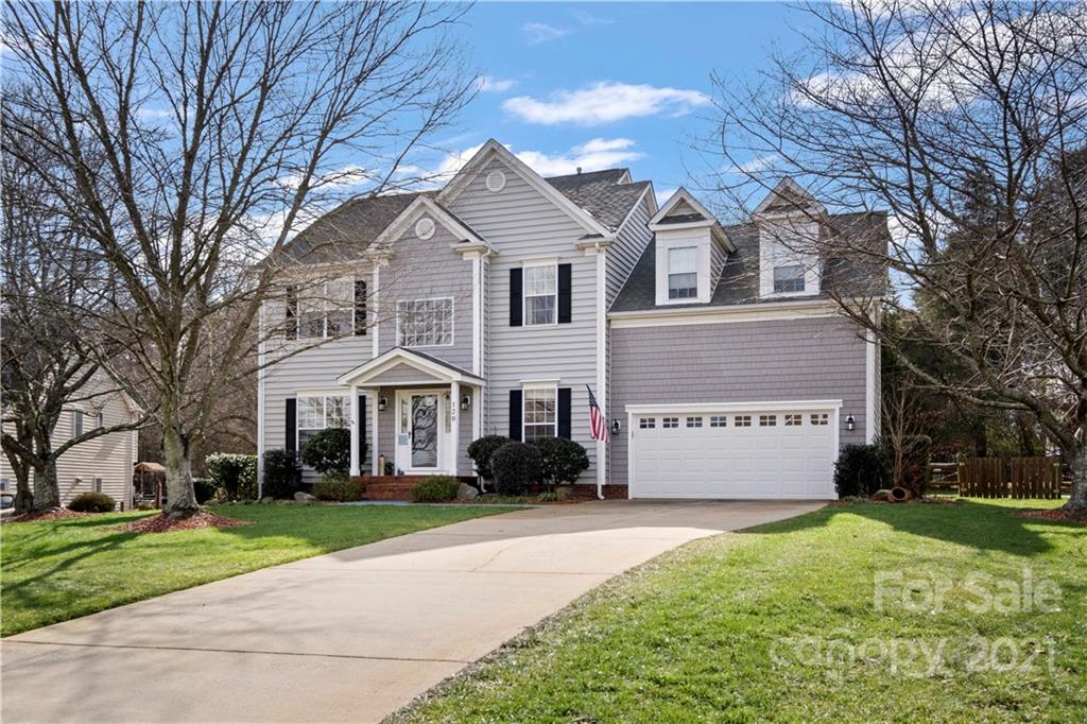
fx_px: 875
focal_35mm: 29
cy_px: 362
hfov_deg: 63.7
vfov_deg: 44.9
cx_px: 544
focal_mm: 19.1
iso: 200
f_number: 8
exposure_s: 1/250
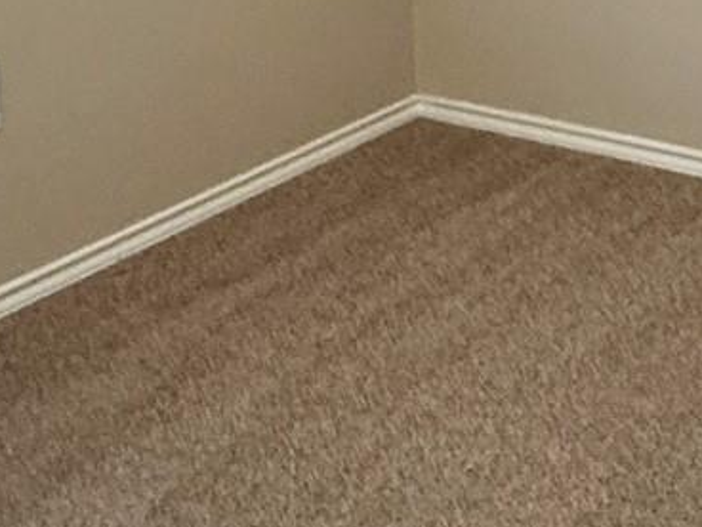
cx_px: 692
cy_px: -468
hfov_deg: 24.0
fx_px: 1582
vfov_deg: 15.7
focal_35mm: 78
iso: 320
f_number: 2.2
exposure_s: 1/120
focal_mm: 2.22
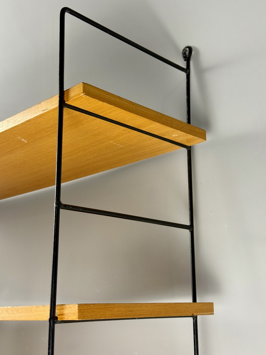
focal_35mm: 48
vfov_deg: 39.7
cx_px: 133
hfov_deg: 30.3
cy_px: 178
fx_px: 492
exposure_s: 1/100
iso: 80
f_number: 1.78
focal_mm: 6.76
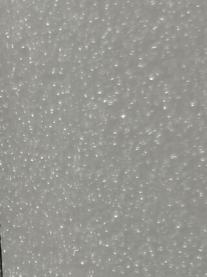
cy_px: 350
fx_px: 1788
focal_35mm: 224
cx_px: -221
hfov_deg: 6.4
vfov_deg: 8.7
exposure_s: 1/112
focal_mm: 5.58
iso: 50
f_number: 1.8
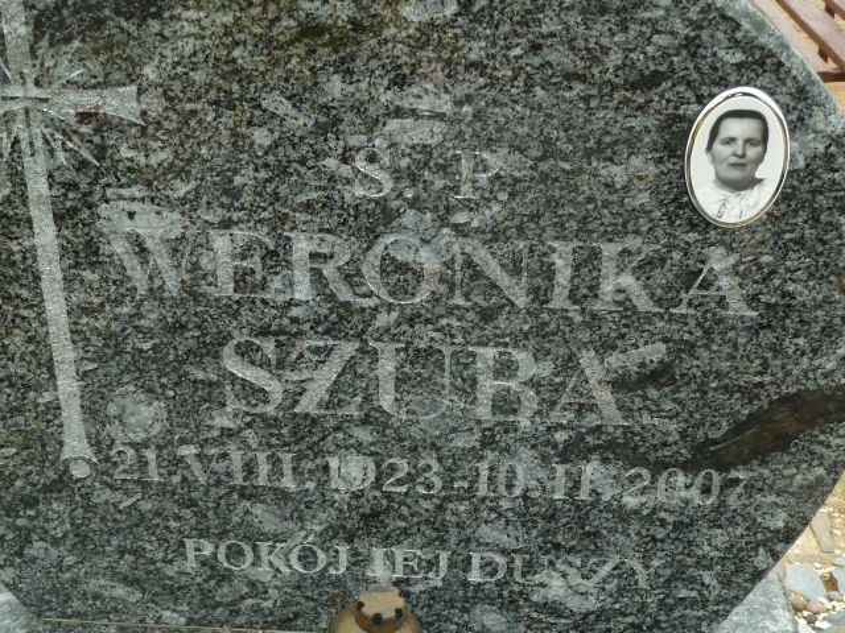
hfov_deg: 39.7
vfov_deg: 30.3
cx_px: 422
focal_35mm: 48
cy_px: 316
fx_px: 1172
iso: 160
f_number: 4
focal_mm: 7.9
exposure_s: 1/200
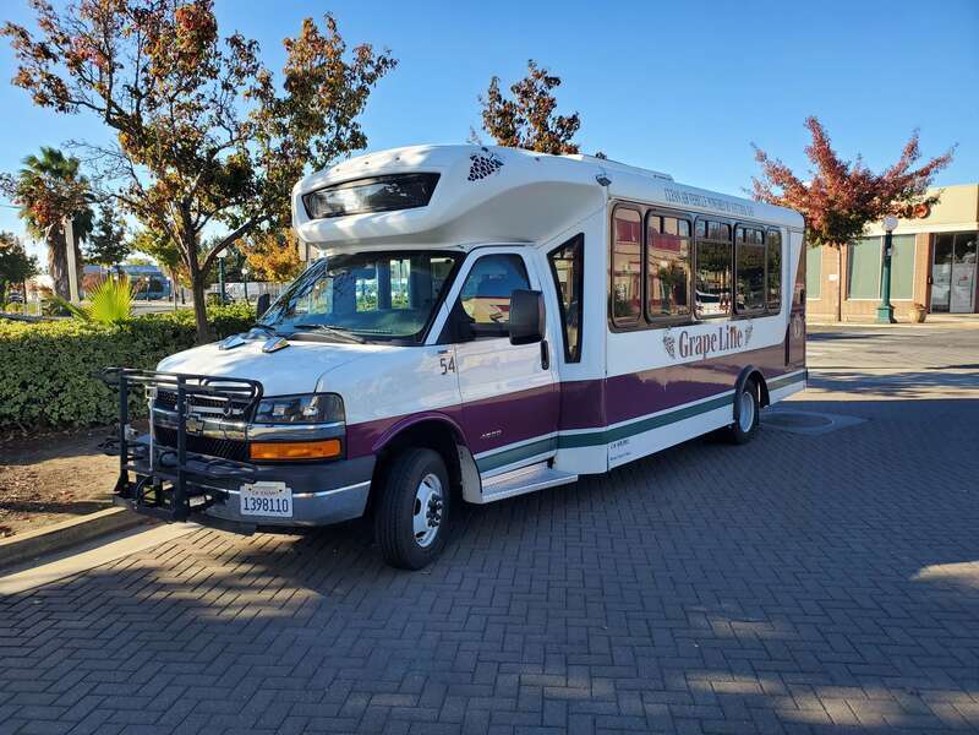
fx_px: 735
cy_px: 368
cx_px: 490
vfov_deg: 53.1
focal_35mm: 26
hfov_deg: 67.3
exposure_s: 1/645
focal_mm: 4.3
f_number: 2.4
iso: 50
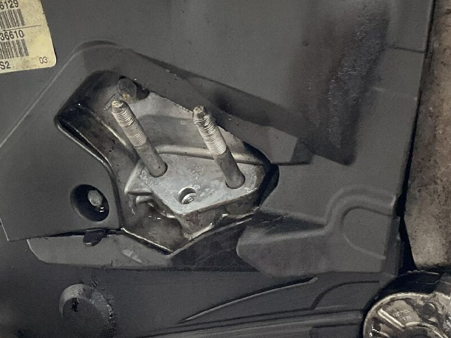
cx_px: 243
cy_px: 70
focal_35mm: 70
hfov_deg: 27.8
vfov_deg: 20.8
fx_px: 912
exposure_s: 1/50
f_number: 1.8
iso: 80
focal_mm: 3
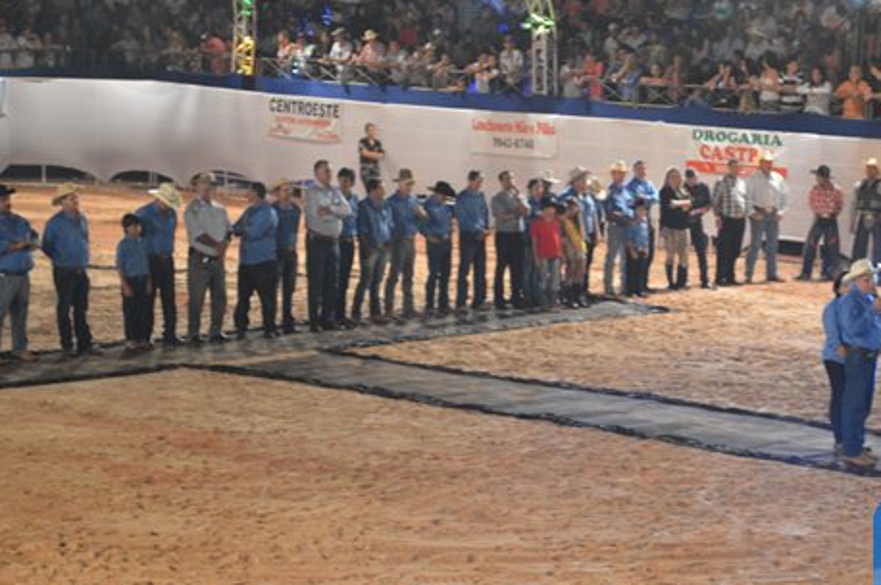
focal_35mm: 112
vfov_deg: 12.2
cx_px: 566
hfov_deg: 18.3
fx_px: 2729
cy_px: 300
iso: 1800
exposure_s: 1/15
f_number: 5.6
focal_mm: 55
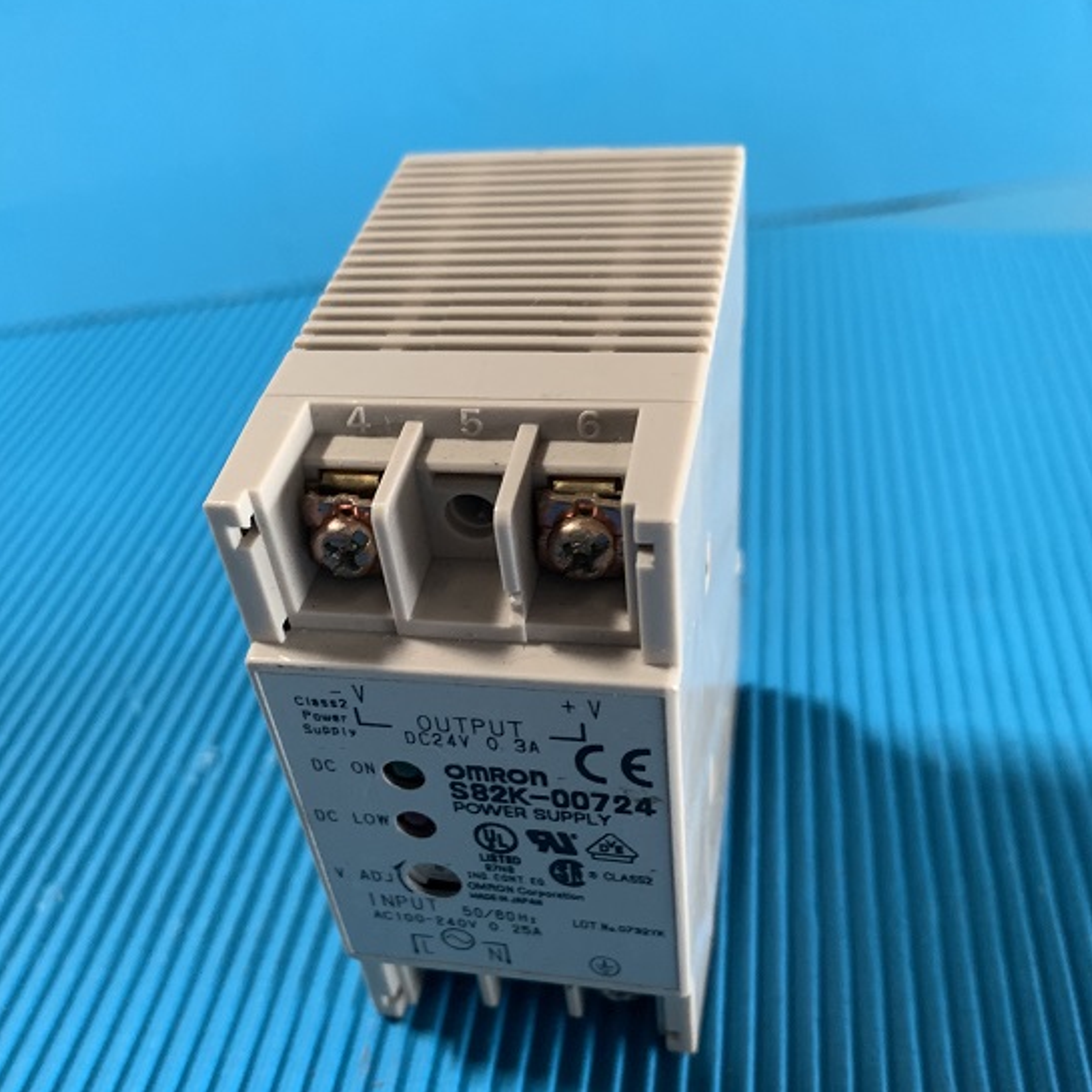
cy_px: 652
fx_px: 1213
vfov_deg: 48.2
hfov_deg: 48.4
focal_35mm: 34
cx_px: 508
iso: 250
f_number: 1.8
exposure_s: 1/60
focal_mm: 4.25
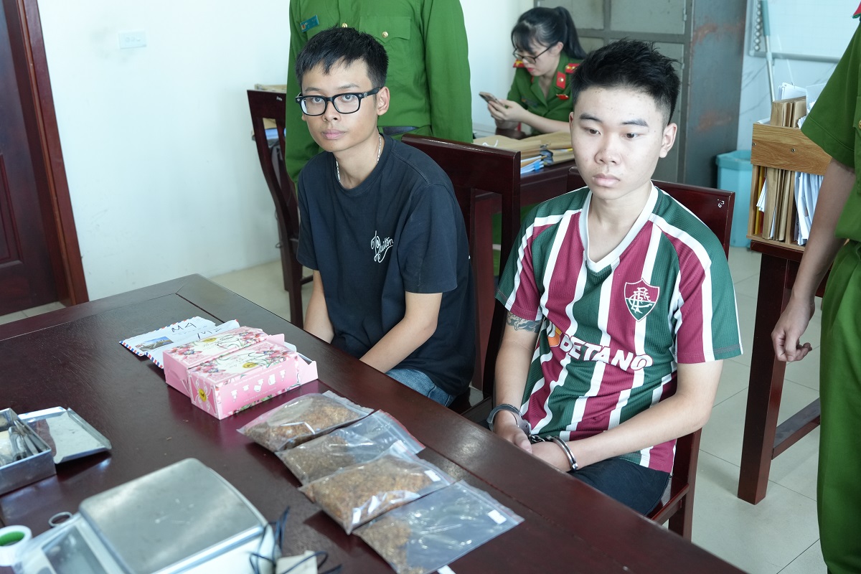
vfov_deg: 36.9
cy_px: 287
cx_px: 430
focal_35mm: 36
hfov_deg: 53.1
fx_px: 861
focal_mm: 24
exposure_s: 1/125
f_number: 2.8
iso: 800
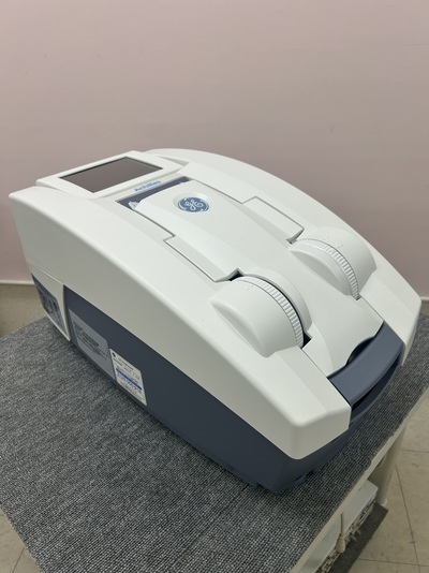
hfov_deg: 53.0
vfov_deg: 67.3
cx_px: 214
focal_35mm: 26
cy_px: 286
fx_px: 430
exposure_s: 1/247
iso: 40
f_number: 1.5
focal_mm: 5.7
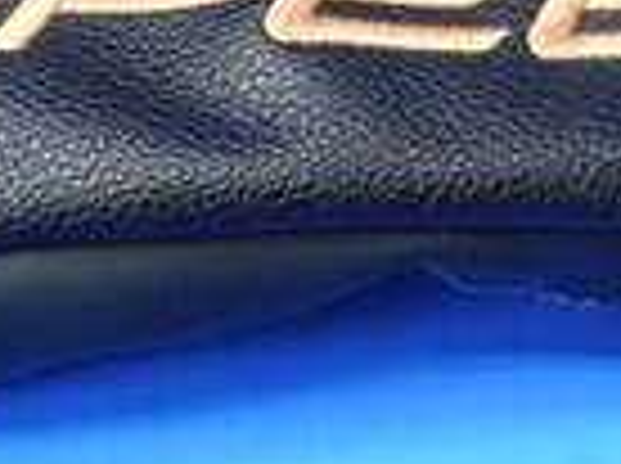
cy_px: 23
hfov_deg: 17.0
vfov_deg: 12.6
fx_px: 2077
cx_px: 225
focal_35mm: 116
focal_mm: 4.5
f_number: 3.7
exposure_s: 1/30
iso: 220
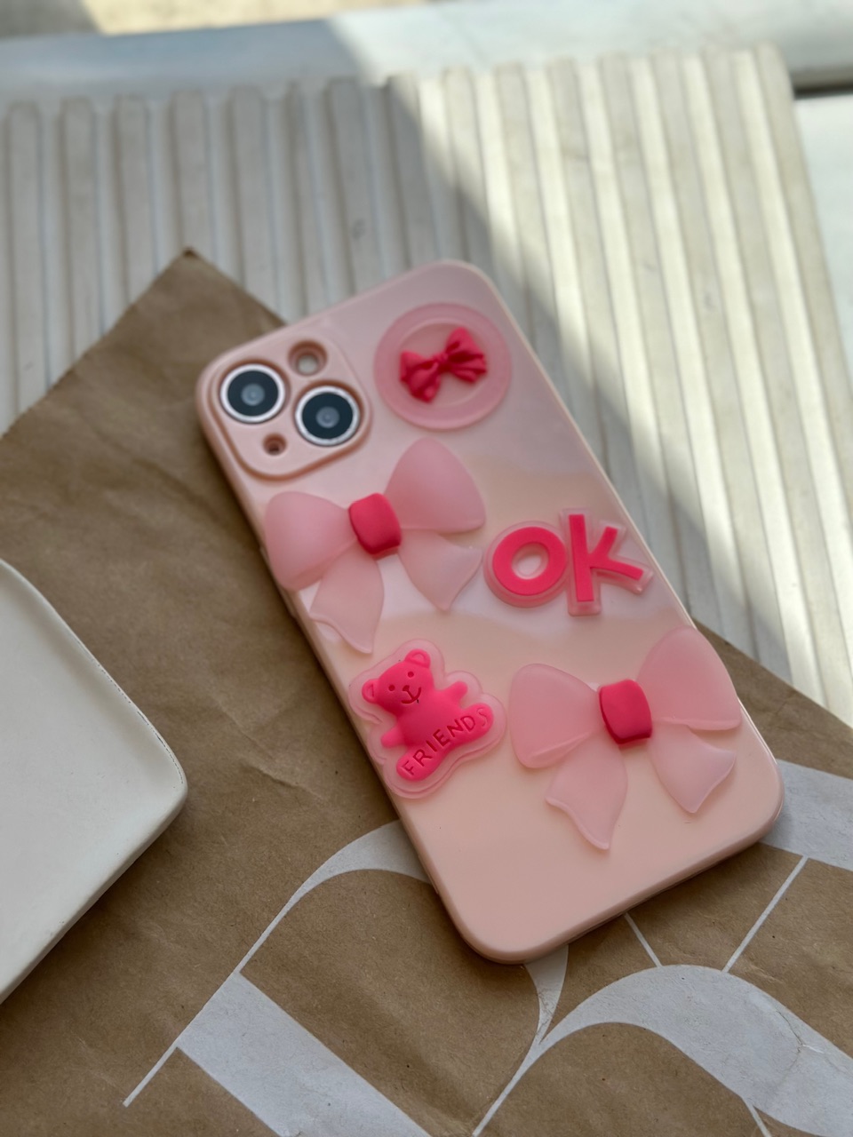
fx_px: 1577
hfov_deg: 30.3
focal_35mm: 48
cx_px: 426
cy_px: 568
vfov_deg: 39.7
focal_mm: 6.86
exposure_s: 1/3367
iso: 80
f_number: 1.78
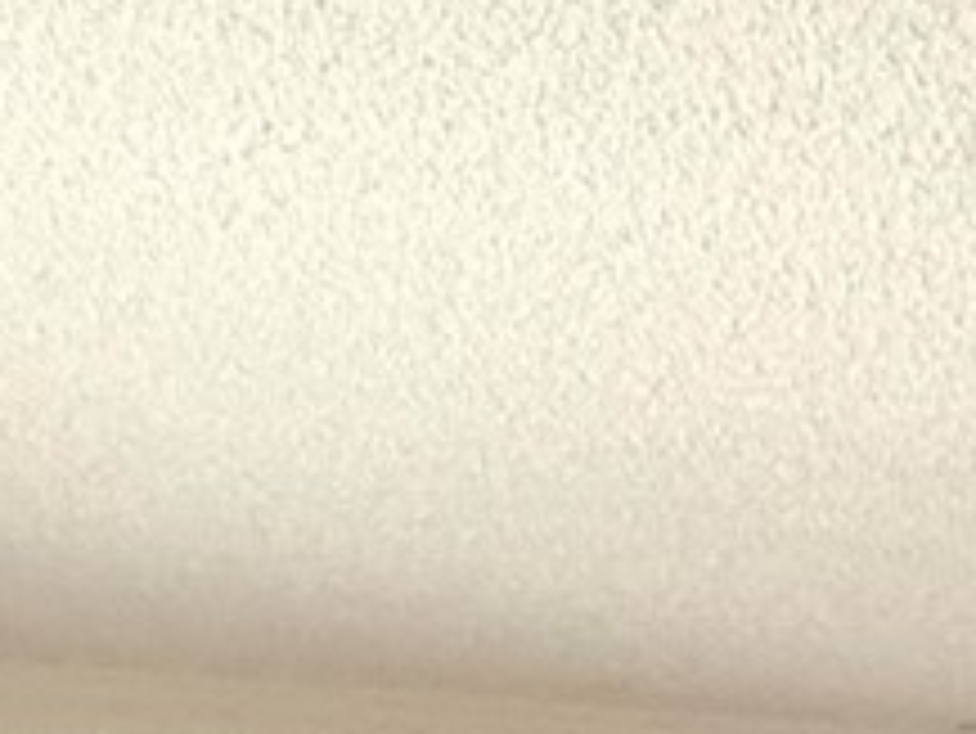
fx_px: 2906
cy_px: 1810
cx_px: 2204
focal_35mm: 103
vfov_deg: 11.6
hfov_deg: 14.3
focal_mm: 2.22
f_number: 2.2
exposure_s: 1/120
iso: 320
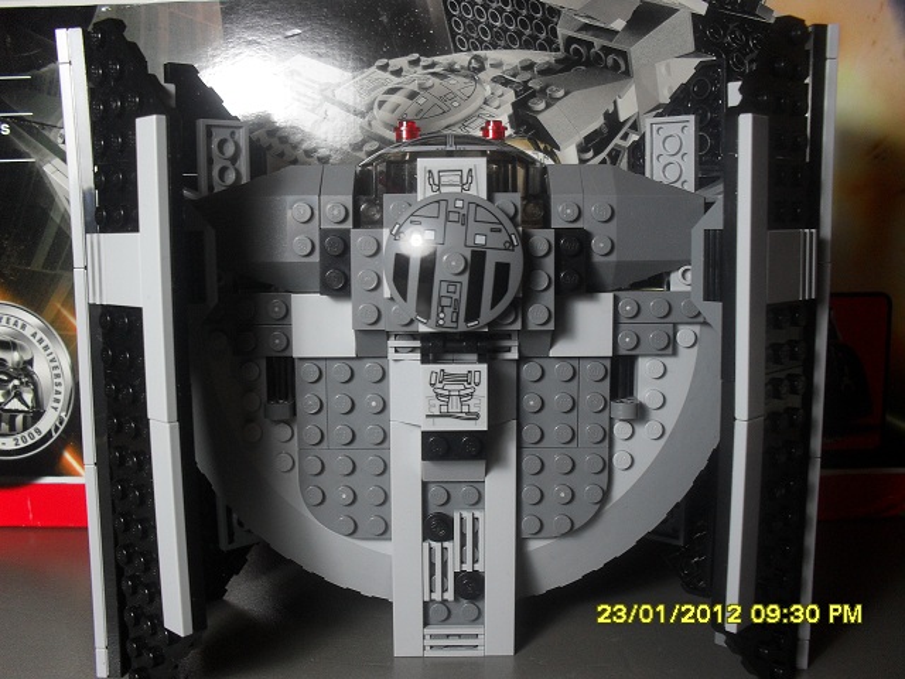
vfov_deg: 40.7
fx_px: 915
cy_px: 340
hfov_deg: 52.6
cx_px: 452
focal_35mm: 35
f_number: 3.2
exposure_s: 1/45
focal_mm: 6.3
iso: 100
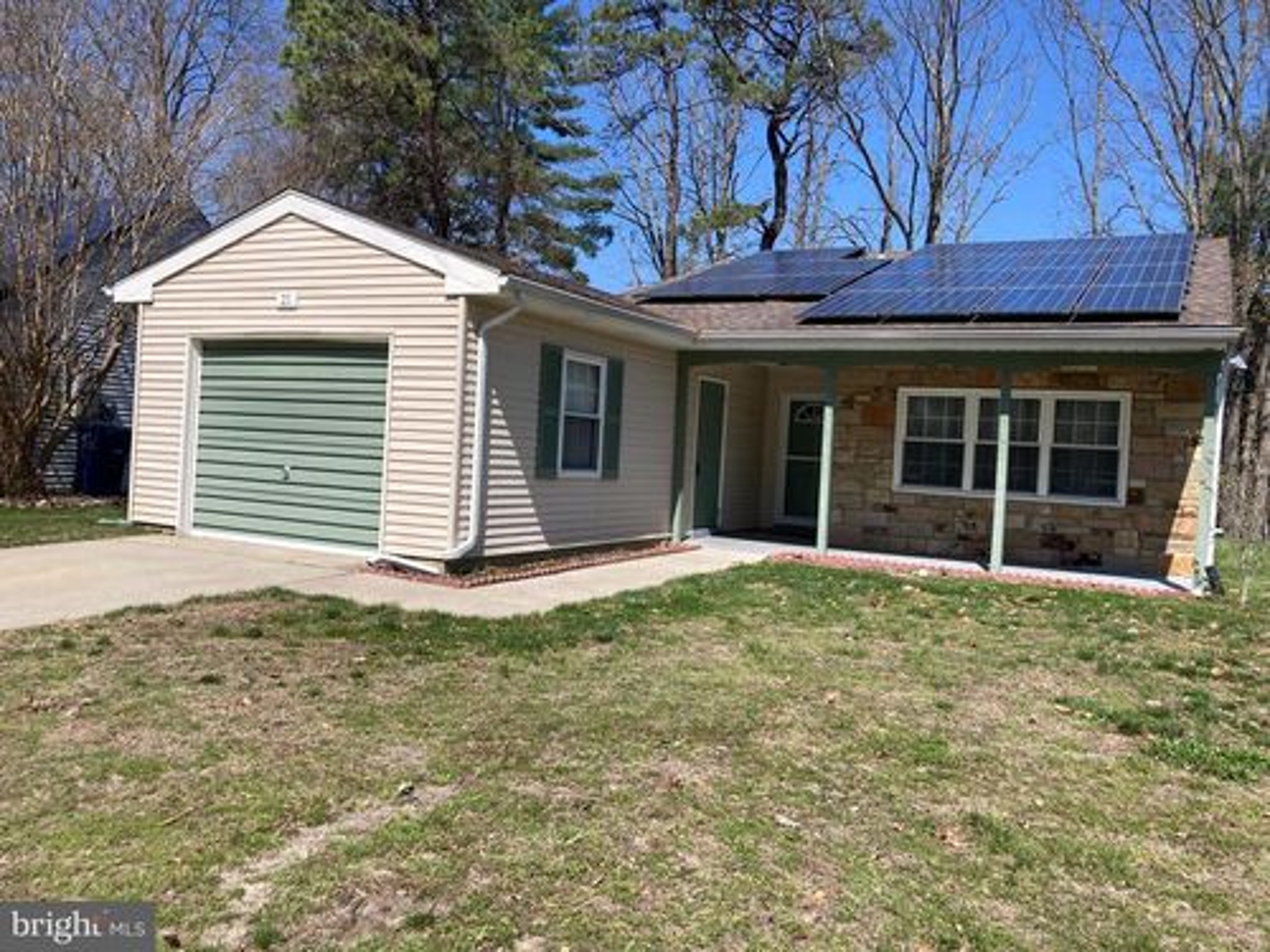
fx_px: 1027
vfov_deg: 49.7
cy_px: 476
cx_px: 635
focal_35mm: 28
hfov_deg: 63.4
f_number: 1.8
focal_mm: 3.99
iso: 20
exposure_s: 1/2288
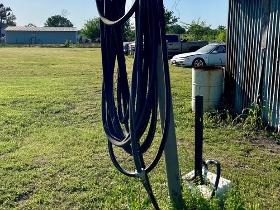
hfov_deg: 43.6
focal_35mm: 43
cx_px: 113
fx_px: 348
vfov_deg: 33.5
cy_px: 82
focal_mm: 4.2
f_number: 1.6
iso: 50
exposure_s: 1/14925
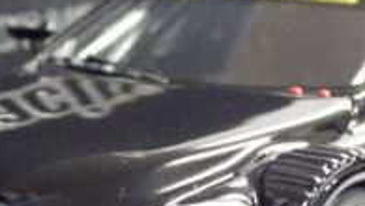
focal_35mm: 211
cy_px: 97
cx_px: 191
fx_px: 2044
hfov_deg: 10.2
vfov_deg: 5.8
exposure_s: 1/25
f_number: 4
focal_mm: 10.7
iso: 1600
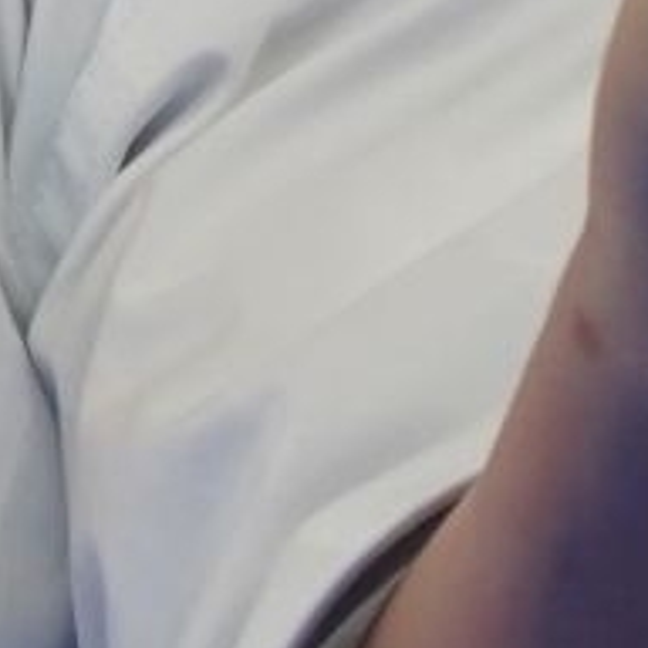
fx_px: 101447
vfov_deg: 0.4
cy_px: -766
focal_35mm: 4790
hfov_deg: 0.4
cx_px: -753
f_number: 5.6
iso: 800
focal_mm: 400
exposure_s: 1/500
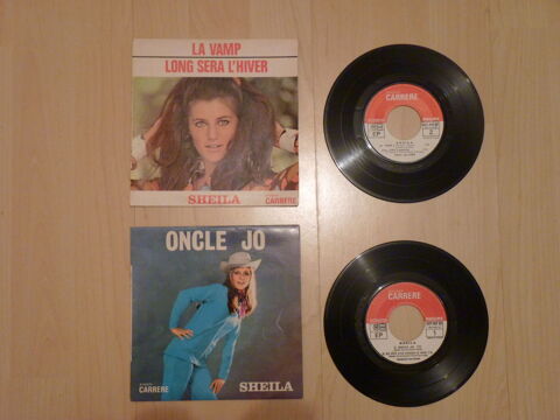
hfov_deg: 41.2
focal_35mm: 46
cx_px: 280
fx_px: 744
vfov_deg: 31.5
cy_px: 210
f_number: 3.2
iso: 400
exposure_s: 1/10
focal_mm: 8.2
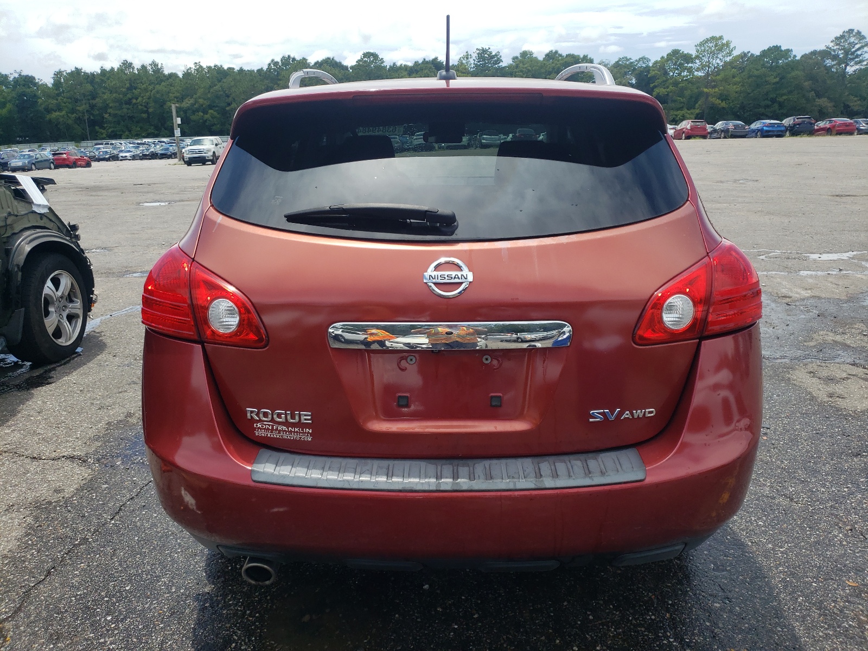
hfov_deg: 67.3
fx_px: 652
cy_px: 326
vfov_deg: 53.1
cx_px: 434
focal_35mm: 26
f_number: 1.5
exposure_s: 1/2000
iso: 50
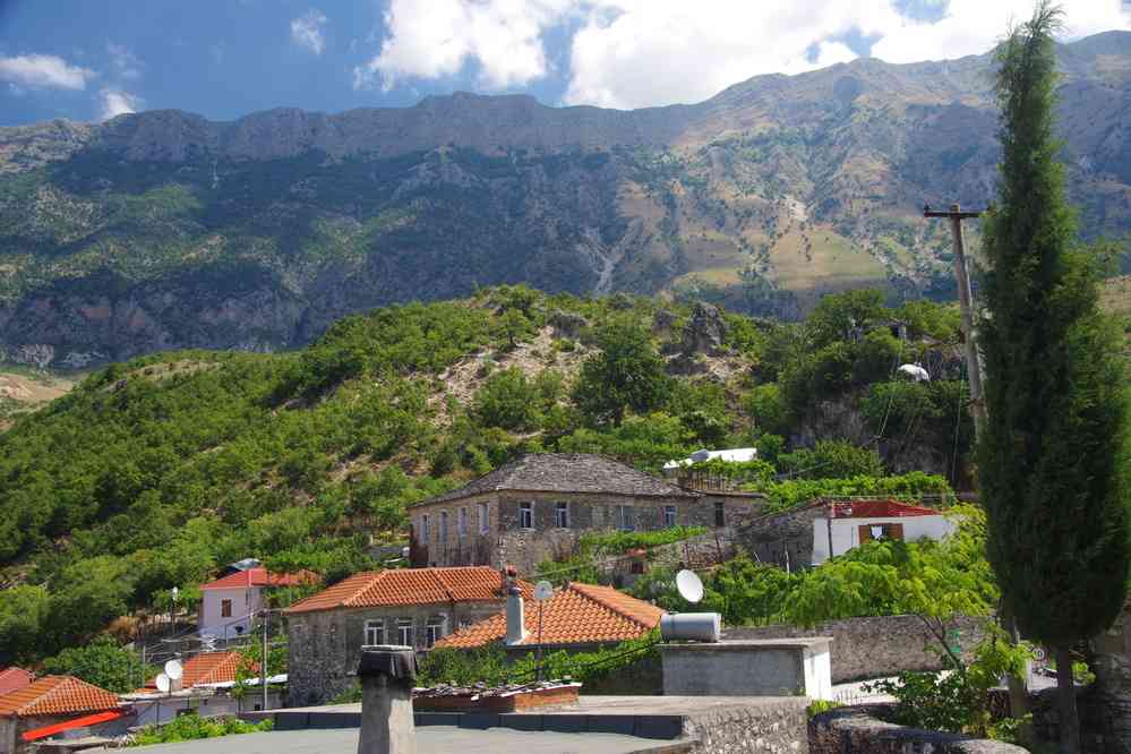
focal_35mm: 40
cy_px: 377
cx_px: 566
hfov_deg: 48.1
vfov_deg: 33.1
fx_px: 1268
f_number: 10
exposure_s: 1/50
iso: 200
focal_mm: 26.9
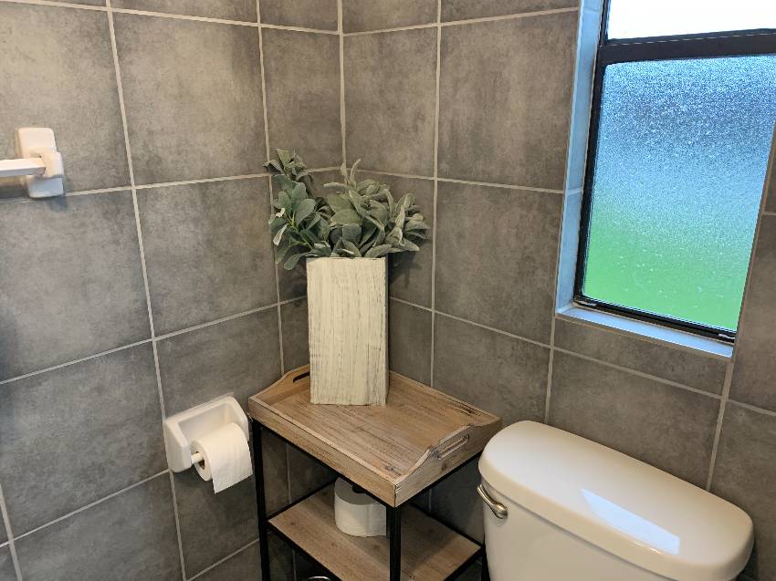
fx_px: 583
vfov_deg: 53.0
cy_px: 290
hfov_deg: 67.3
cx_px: 388
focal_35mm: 26
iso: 250
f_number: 1.8
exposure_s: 1/60
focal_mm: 4.25
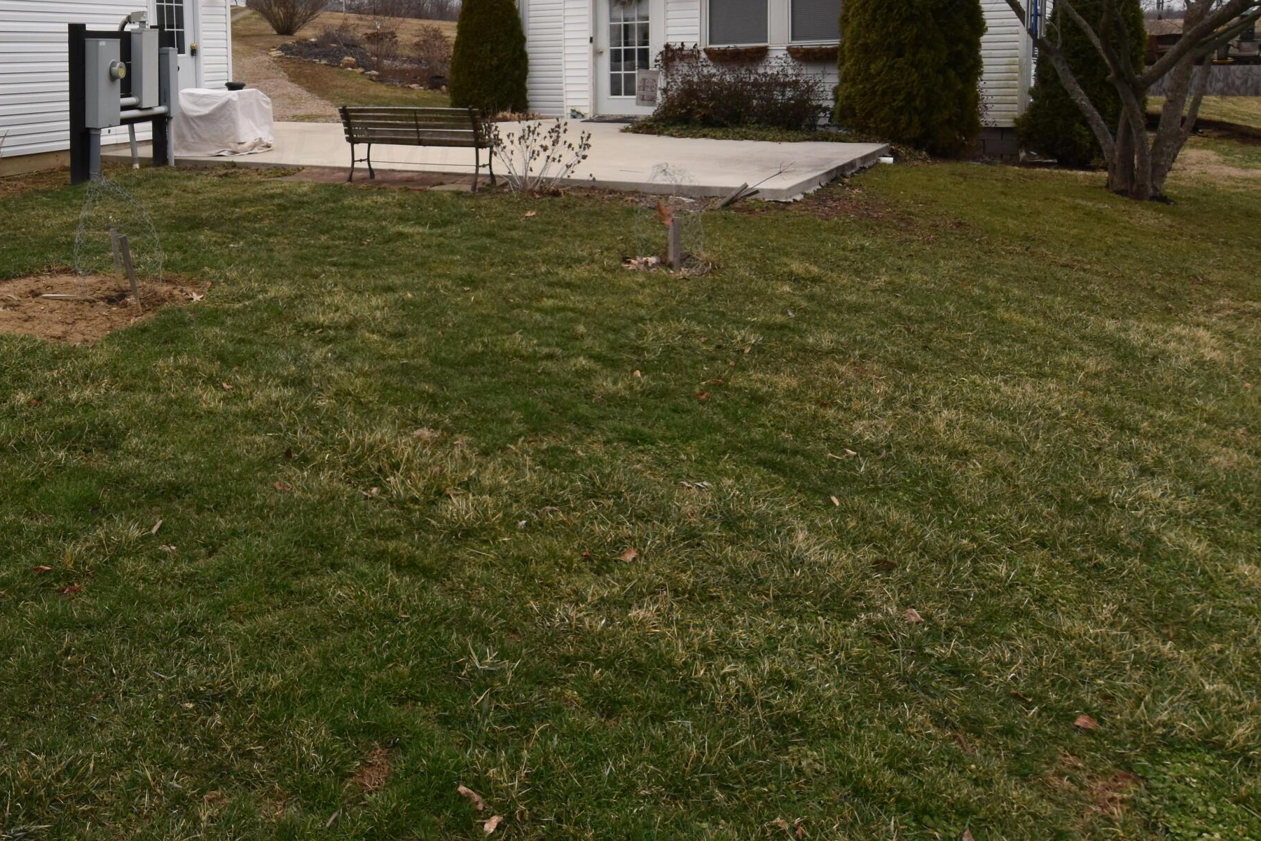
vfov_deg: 41.5
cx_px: 319
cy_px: 153
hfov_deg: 58.8
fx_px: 1051
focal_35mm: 30
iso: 320
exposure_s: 1/200
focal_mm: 12
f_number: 9
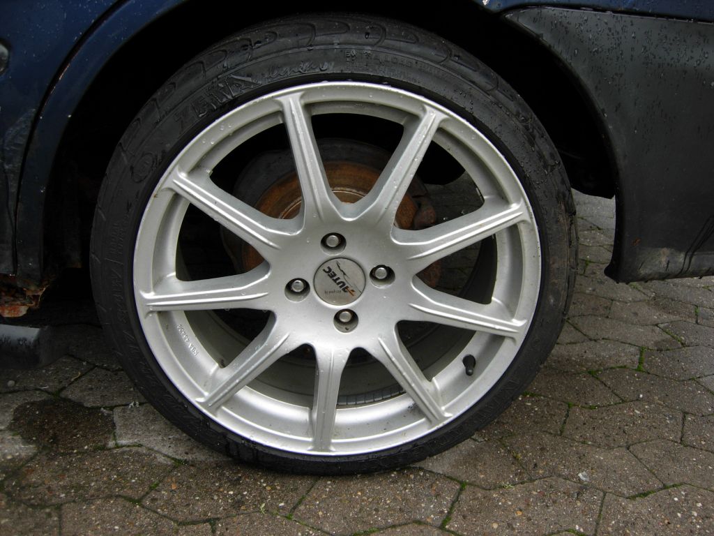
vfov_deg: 39.7
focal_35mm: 36
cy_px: 268
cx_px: 357
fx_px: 743
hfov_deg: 51.4
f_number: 3
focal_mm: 7.5
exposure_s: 1/57
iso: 50
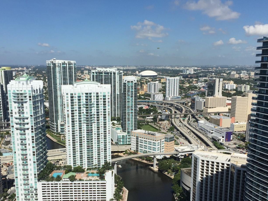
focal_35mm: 38
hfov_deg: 49.0
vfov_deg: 37.5
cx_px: 133
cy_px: 128
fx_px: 294
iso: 32
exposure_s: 1/4405
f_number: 2.2
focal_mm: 4.15
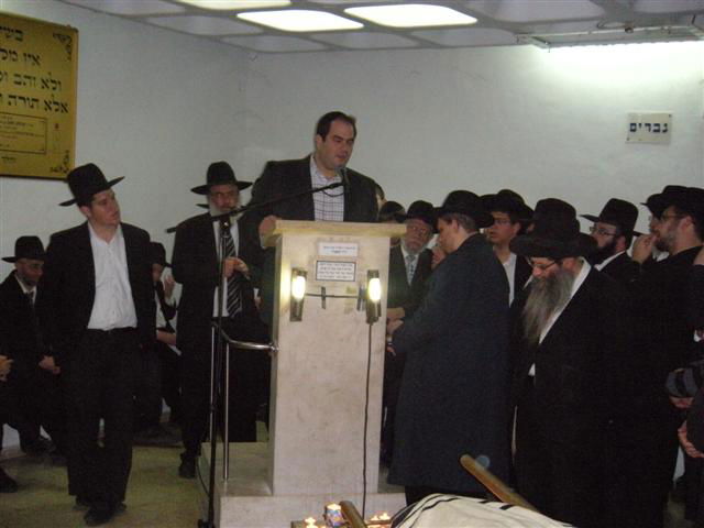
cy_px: 264
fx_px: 1119
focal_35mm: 55
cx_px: 352
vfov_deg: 26.6
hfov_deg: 34.9
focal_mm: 9.2
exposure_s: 1/60
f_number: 4.2
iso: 646
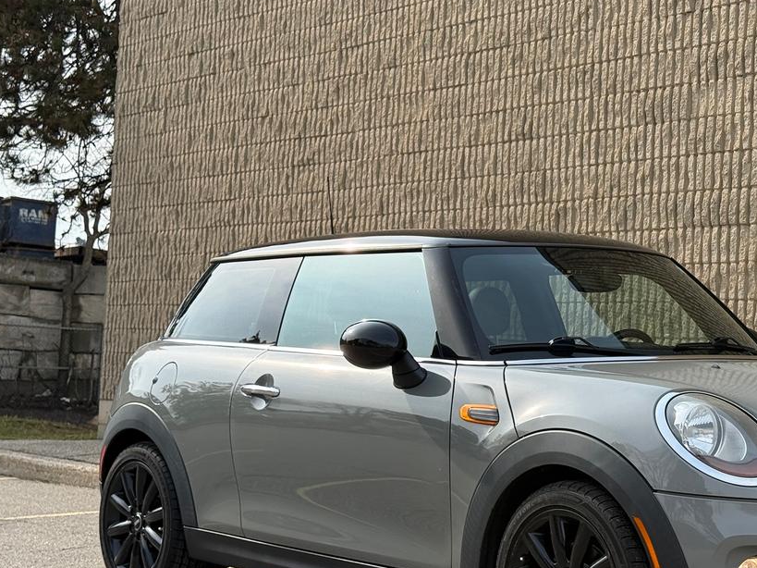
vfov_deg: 19.6
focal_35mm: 75
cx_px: 555
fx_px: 1640
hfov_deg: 25.7
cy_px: 296
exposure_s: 1/3096
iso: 80
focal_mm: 6.76
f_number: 1.78
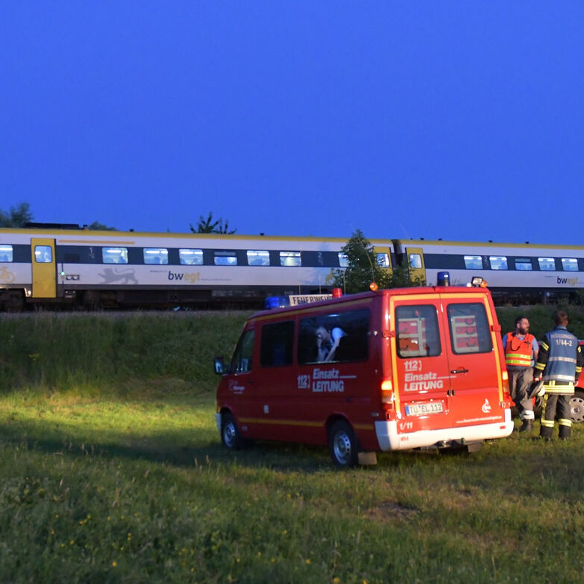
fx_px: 897
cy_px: 296
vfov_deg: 36.1
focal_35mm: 47
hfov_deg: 36.1
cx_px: 298
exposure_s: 1/125
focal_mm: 24
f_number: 2.8
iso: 8000
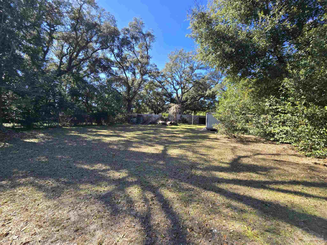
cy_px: 122
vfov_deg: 89.9
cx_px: 164
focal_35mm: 13
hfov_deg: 106.2
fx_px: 123
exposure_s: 1/606
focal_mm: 2.2
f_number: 2.2
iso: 50
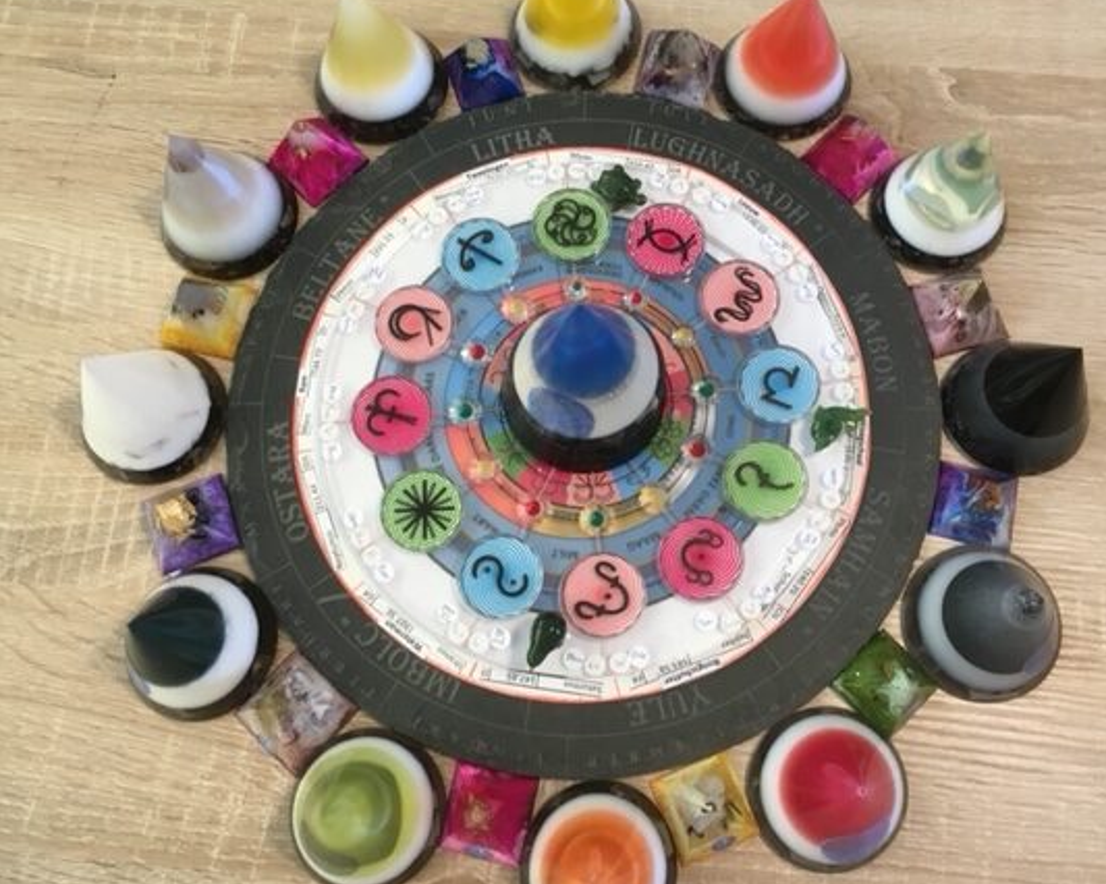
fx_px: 1113
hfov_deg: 52.8
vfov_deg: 43.3
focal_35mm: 34
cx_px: 593
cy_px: 405
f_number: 2.2
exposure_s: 1/33
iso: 64
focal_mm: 4.15
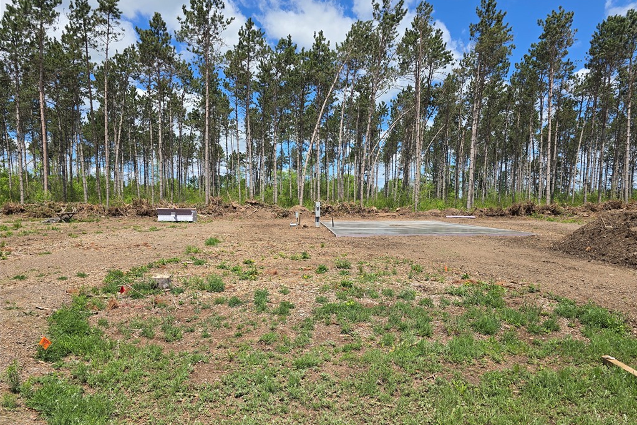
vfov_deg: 53.0
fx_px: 425
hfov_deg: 73.8
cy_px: 232
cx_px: 319
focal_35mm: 24
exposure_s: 1/823
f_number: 1.7
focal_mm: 6.3
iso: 12
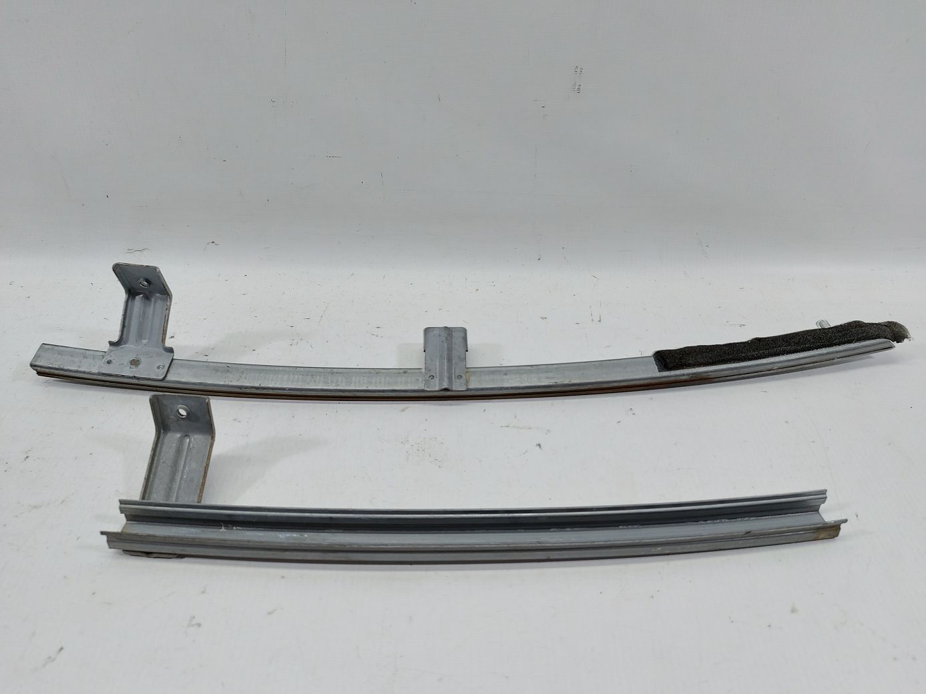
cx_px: 463
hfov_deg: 71.6
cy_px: 347
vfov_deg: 56.8
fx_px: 642
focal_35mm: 24
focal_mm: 5.23
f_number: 1.8
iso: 64
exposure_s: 1/50
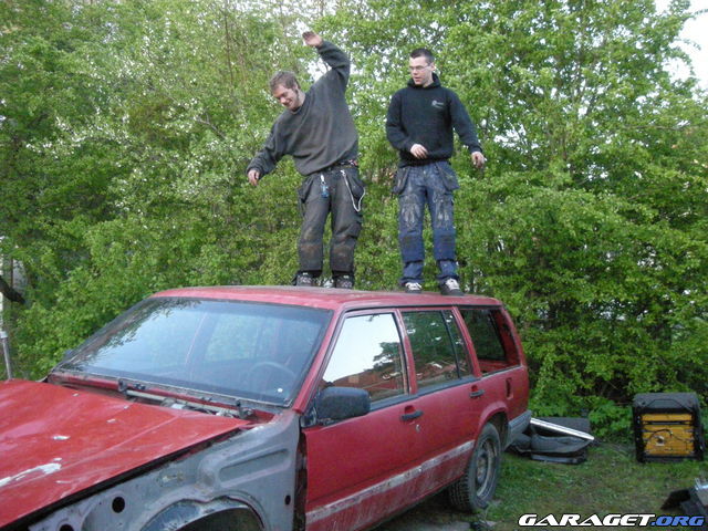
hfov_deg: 52.6
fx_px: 716
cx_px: 354
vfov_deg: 40.7
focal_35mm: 35
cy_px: 266
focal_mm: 5.7
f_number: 2.8
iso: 630
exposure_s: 1/125
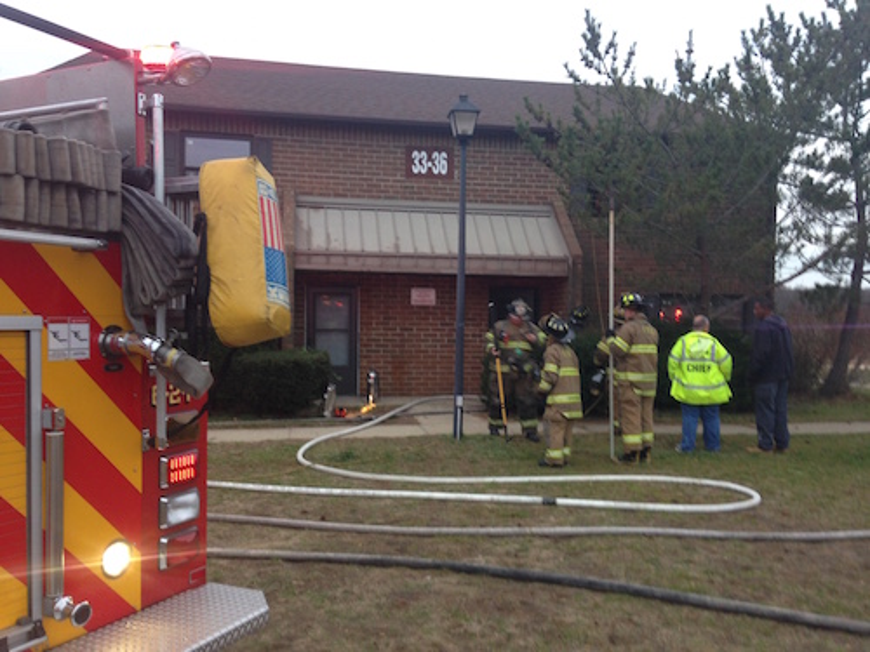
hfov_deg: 55.4
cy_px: 326
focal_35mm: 33
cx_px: 435
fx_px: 829
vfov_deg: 42.9
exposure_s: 1/20
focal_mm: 4.12
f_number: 2.4
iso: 64
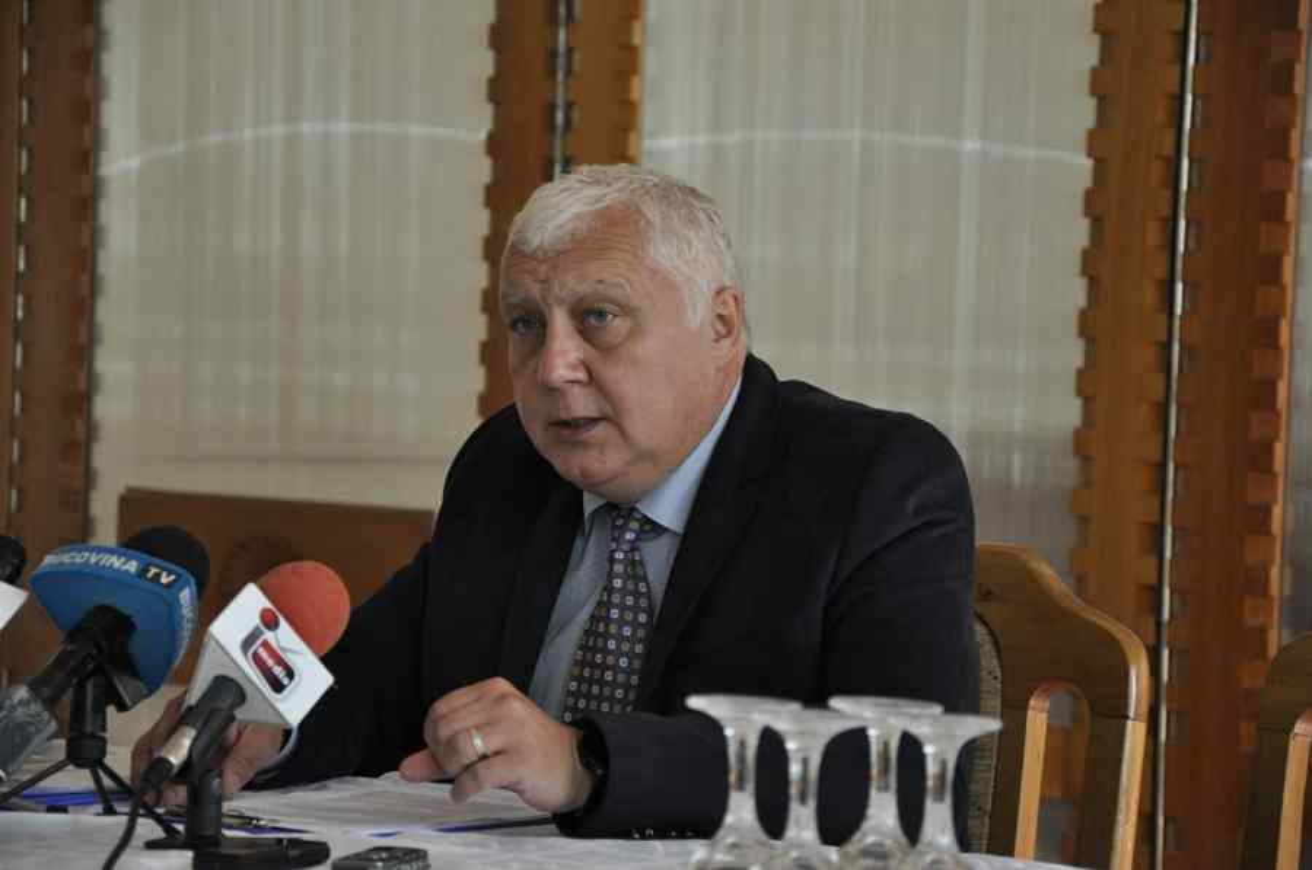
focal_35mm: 128
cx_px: 656
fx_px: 4639
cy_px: 435
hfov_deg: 16.1
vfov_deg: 10.7
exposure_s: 1/50
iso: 800
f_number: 5.6
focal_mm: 85
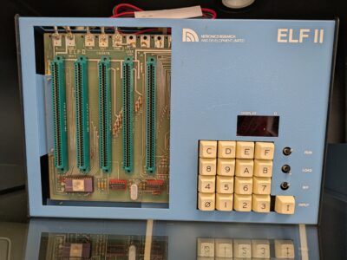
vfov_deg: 54.9
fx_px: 251
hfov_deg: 69.4
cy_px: 130
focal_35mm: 25
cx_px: 174
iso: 92
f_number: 1.89
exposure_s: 1/40
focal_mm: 5.43
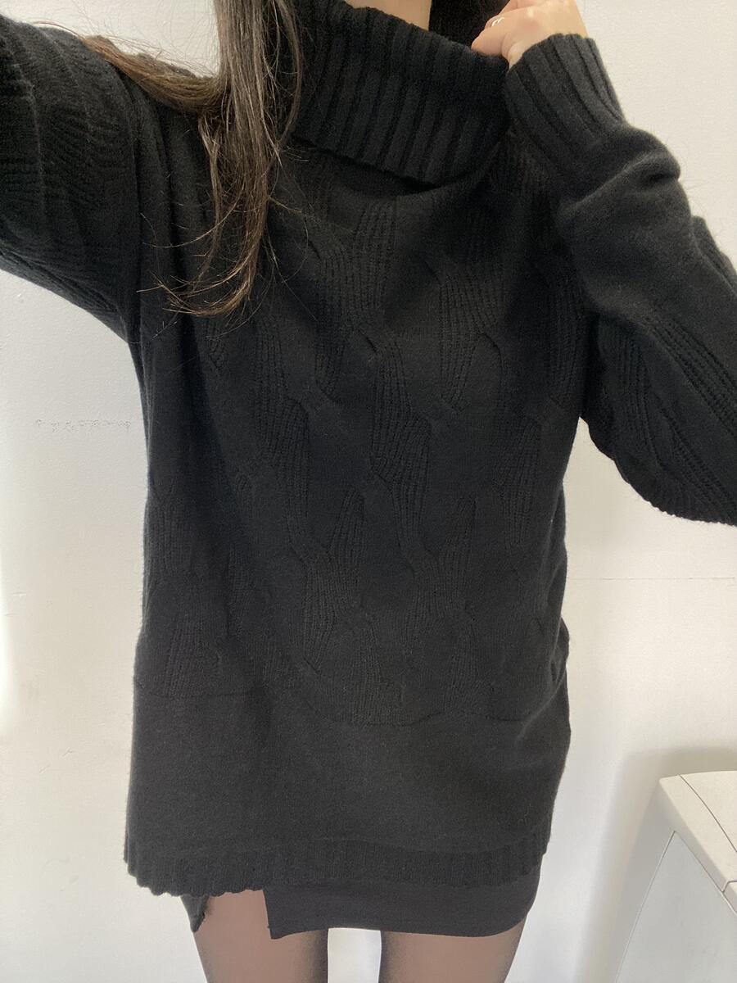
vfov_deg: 73.9
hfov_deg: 58.9
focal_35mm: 23
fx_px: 653
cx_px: 368
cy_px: 492
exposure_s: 1/60
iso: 125
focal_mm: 2.71
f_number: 2.2
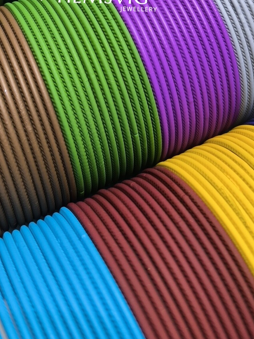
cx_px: 111
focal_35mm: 51
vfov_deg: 33.7
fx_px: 499
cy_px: -12
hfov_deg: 28.5
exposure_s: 1/100
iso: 160
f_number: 1.65
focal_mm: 6.14
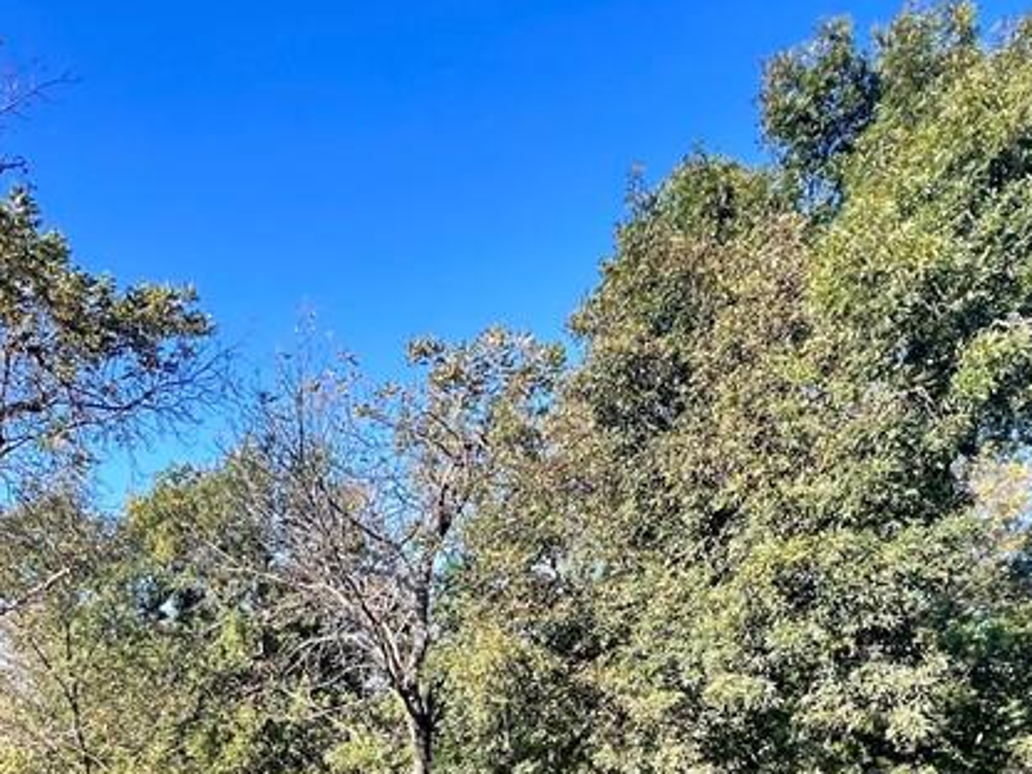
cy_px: 908
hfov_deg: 55.8
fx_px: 954
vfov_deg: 35.6
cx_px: 355
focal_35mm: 32
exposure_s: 1/245
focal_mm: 1.57
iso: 32
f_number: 1.8
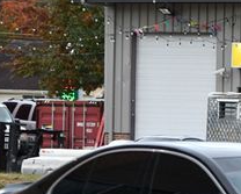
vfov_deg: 3.5
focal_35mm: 441
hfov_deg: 4.4
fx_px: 3150
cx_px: 264
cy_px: 152
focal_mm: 102
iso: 800
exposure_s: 1/250
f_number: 4.8
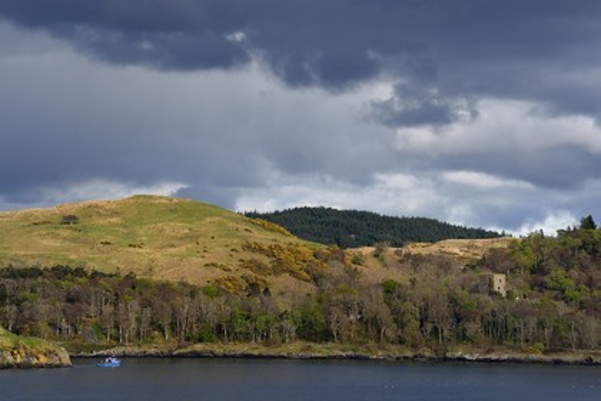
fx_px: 3005
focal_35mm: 180
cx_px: 300
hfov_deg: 11.4
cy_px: 200
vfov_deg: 7.6
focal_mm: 180
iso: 200
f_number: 10
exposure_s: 1/320
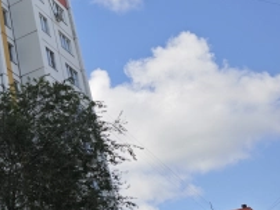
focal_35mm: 71
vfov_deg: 20.8
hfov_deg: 23.9
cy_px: 112
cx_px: -90
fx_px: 575
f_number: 1.6
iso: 50
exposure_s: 1/1910
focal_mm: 6.55
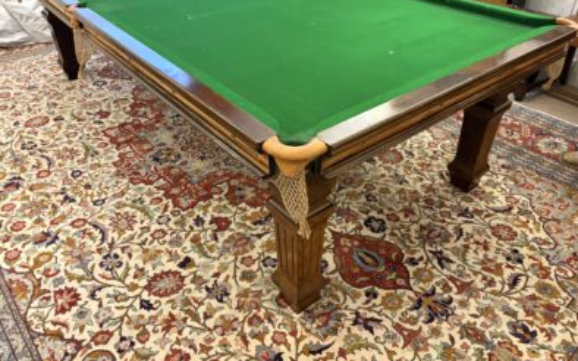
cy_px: 145
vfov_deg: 44.3
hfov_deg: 66.5
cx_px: 289
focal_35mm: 28
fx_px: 441
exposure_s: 1/50
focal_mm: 5.96
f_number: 1.6
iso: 400
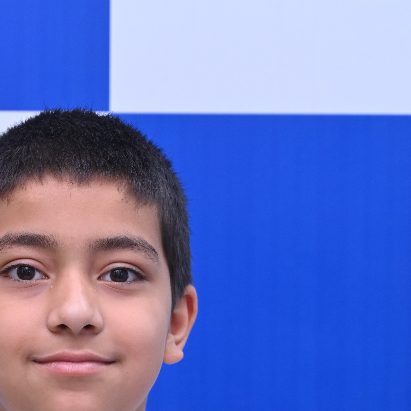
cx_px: 73
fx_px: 2028
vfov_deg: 11.4
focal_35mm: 151
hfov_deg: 11.5
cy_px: 453
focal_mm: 70
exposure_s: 1/125
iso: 800
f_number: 5.6
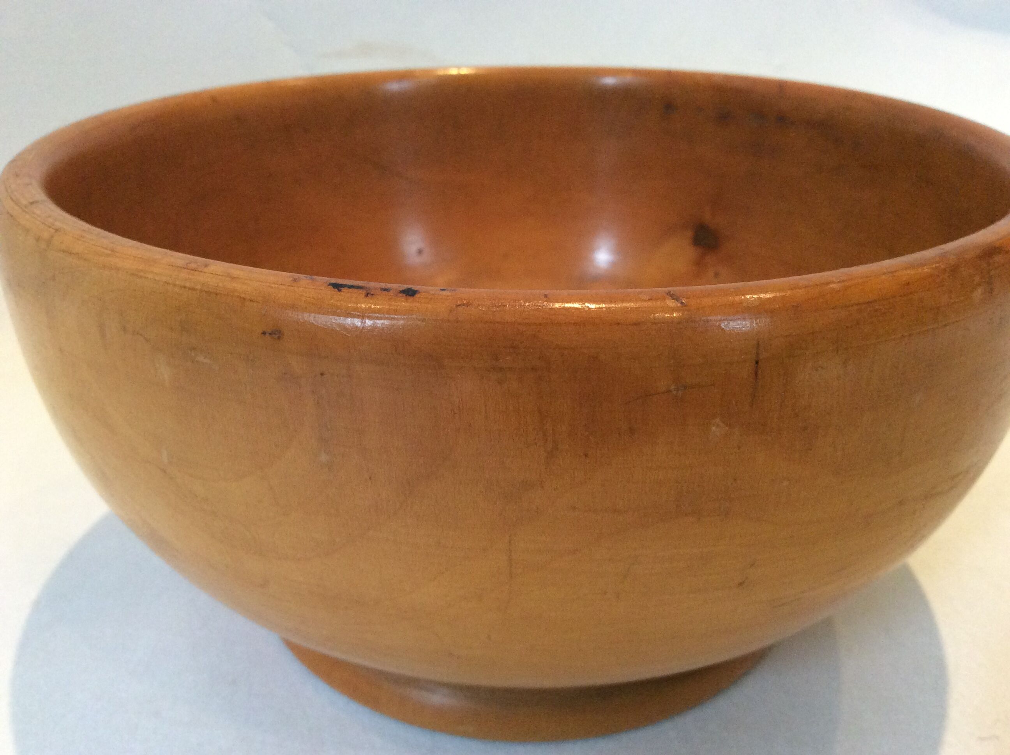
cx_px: 505
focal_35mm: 32
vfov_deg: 44.1
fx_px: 932
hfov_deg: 56.9
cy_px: 378
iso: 160
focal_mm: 3.3
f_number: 2.4
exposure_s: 1/25
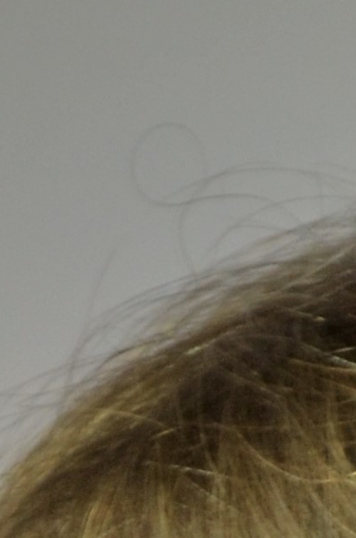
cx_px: 600
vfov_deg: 2.1
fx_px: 14804
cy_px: 1919
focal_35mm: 993
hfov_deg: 1.4
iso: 800
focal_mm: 92
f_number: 5.6
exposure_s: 1/30
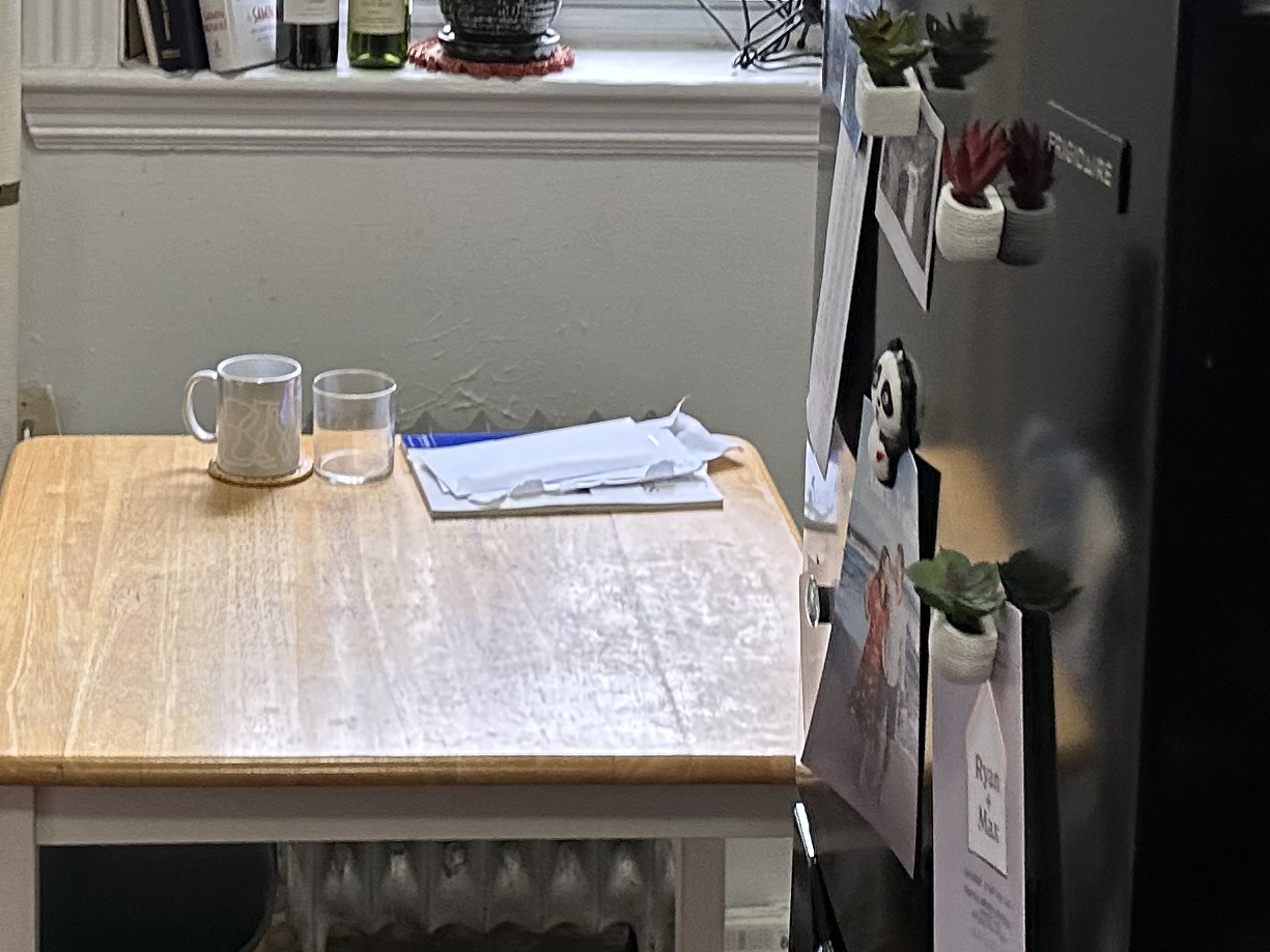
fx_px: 2899
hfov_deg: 24.4
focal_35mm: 79
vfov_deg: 18.1
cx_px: 320
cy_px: -44
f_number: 1.78
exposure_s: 1/120
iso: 200
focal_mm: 6.86
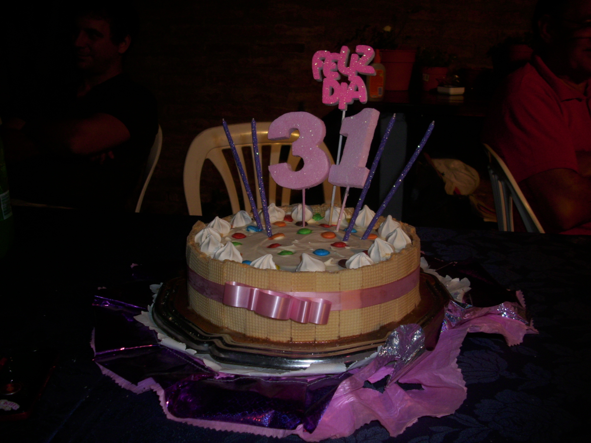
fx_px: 529
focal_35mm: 31
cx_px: 296
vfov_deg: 45.4
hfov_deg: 58.4
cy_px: 222
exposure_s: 1/30
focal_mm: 6.2
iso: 50
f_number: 2.8
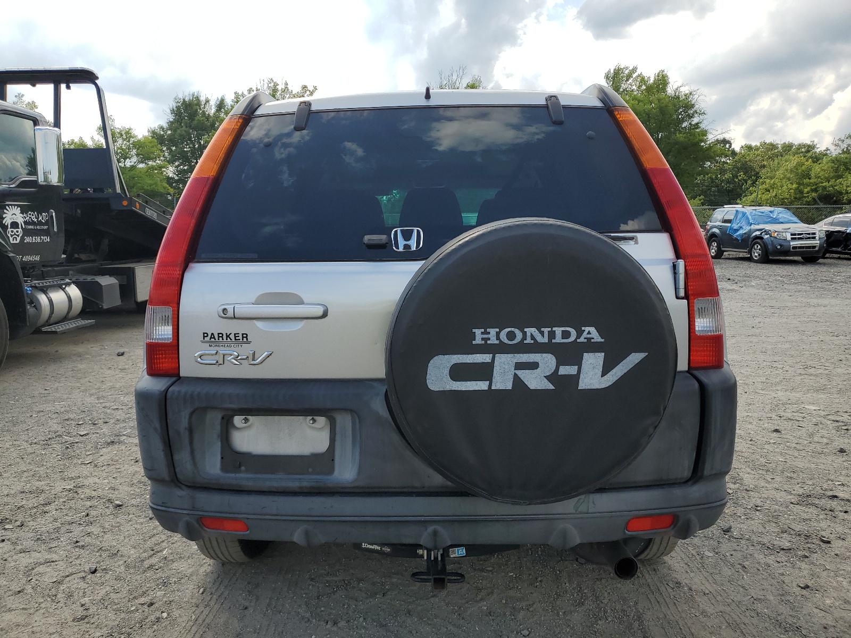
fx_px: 639
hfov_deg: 67.3
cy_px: 319
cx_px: 426
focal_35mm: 26
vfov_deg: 53.1
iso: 50
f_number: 1.5
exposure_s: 1/2500
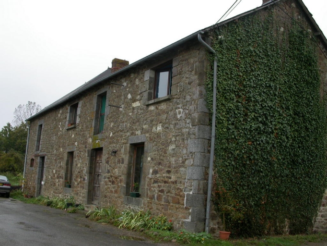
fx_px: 359
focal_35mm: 38
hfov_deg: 49.0
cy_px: 123
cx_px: 164
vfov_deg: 37.7
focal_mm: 7.85
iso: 100
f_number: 4.7
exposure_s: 1/157
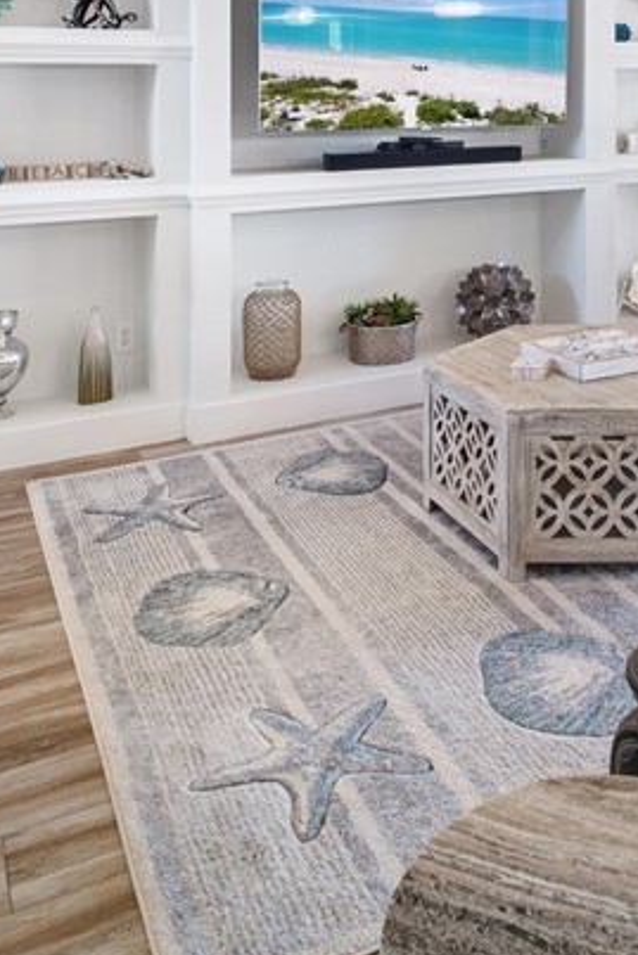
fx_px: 983
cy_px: 100
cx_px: 548
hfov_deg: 34.4
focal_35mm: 37
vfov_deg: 46.9
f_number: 7.1
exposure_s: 1/2
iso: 200
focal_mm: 7
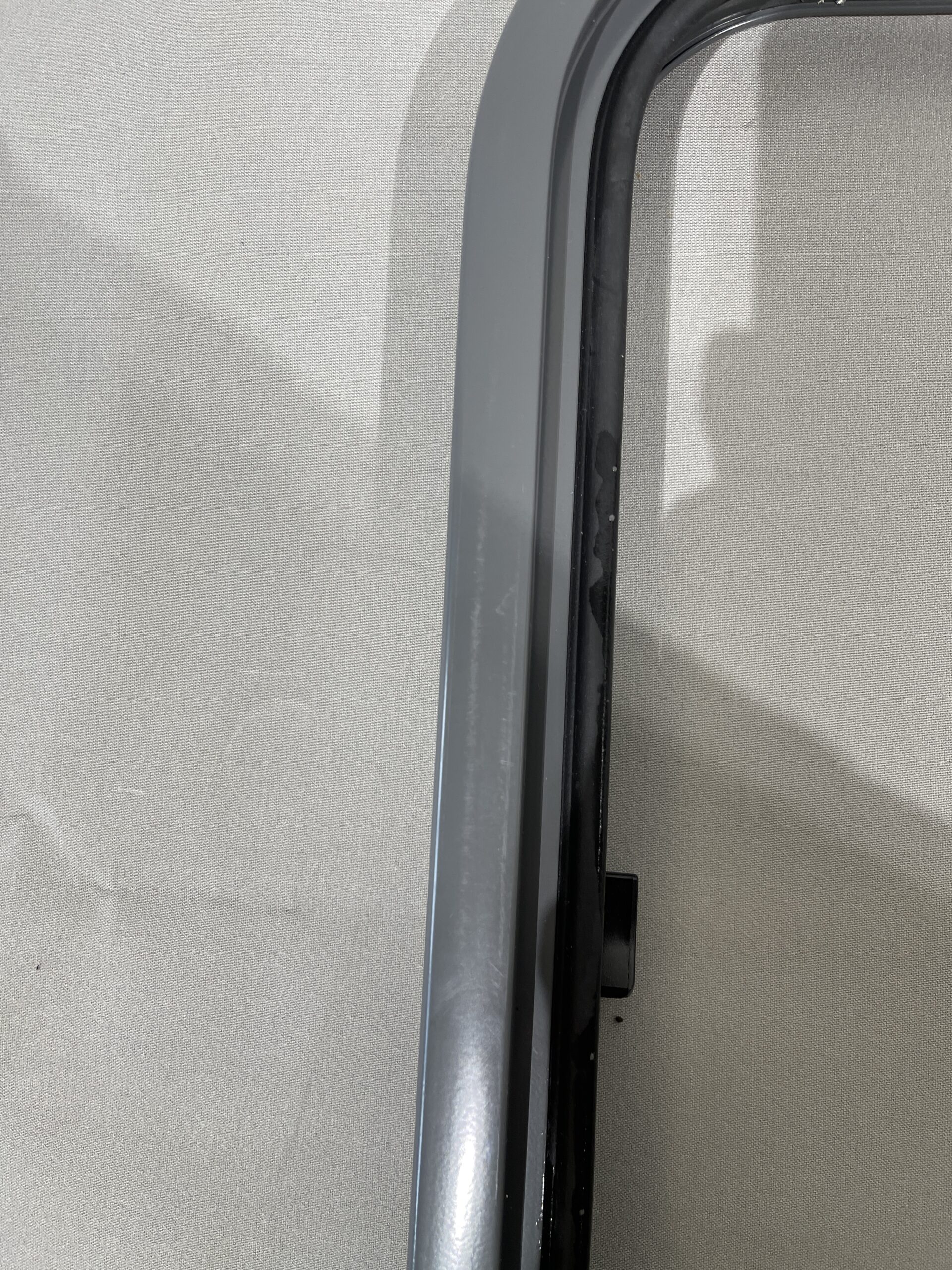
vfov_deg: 67.3
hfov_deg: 53.1
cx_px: 476
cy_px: 635
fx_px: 953
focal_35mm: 26
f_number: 1.6
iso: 100
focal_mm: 5.1
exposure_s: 1/100
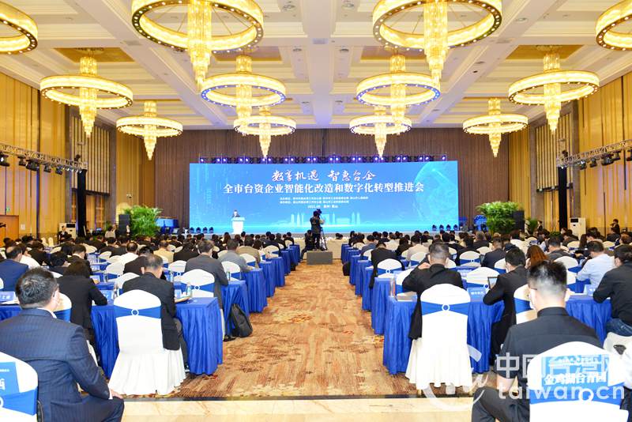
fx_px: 421
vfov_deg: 53.2
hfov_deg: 73.7
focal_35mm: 24
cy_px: 211
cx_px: 316
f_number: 4
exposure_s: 1/125
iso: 1600
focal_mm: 24
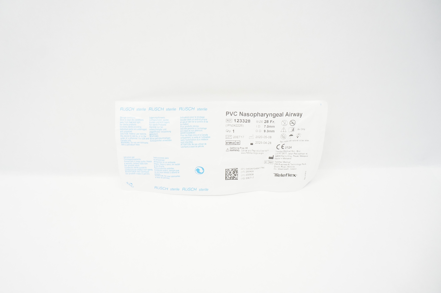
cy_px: 146
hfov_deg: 67.4
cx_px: 220
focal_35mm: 27
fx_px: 330
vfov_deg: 47.8
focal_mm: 18
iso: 800
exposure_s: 1/80
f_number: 5.6
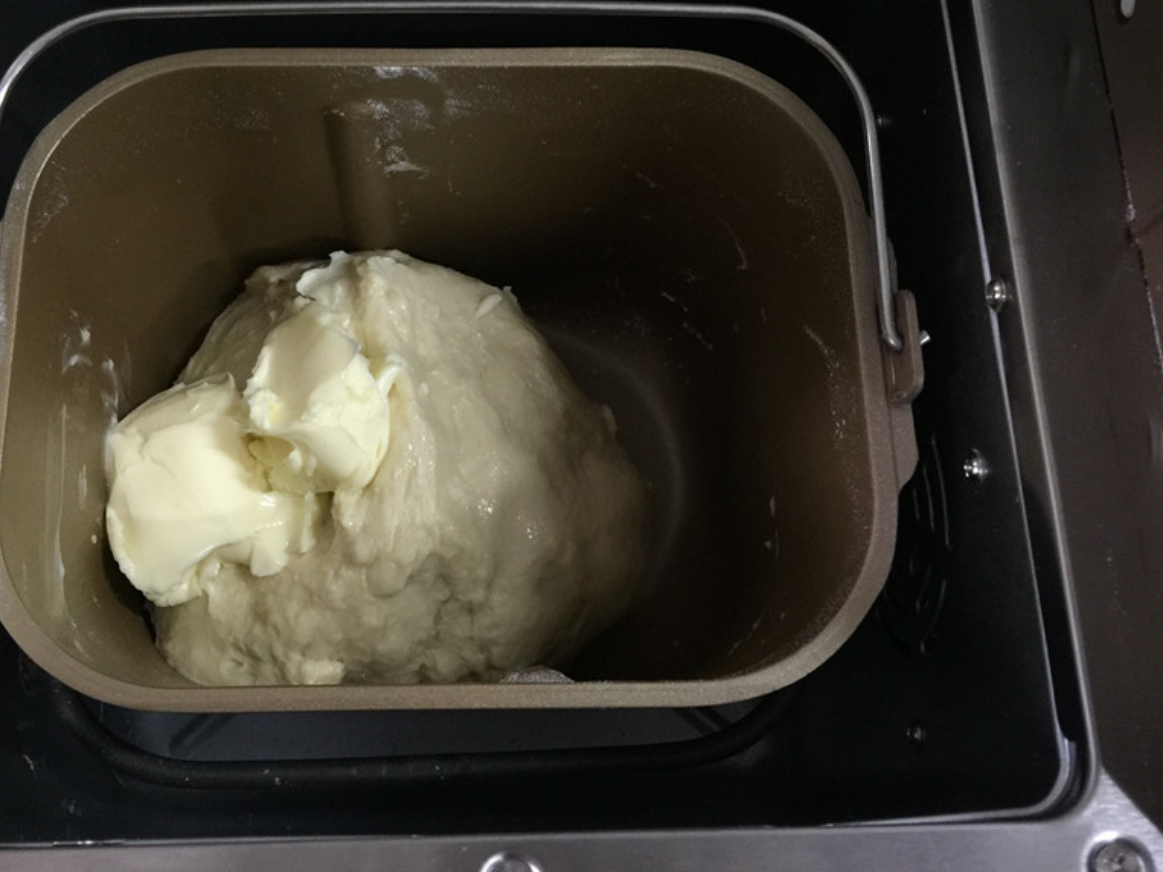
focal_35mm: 38
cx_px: 485
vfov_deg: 37.6
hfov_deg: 48.8
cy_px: 351
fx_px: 1276
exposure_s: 1/10
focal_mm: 4.15
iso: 100
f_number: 2.2
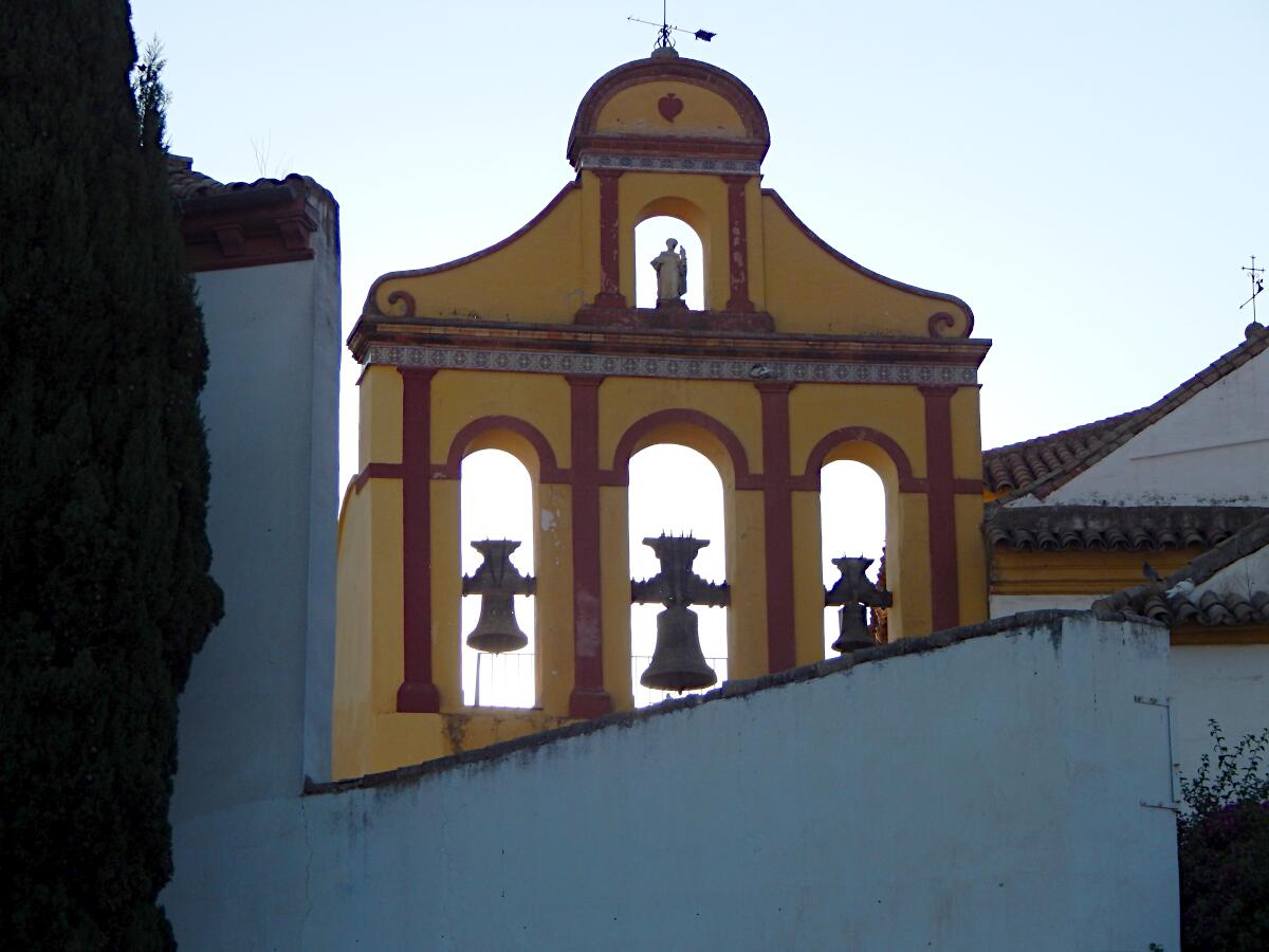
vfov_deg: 11.2
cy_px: 476
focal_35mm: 132
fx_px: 4839
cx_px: 634
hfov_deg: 14.9
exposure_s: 1/800
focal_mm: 23.4
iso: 125
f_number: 4.8
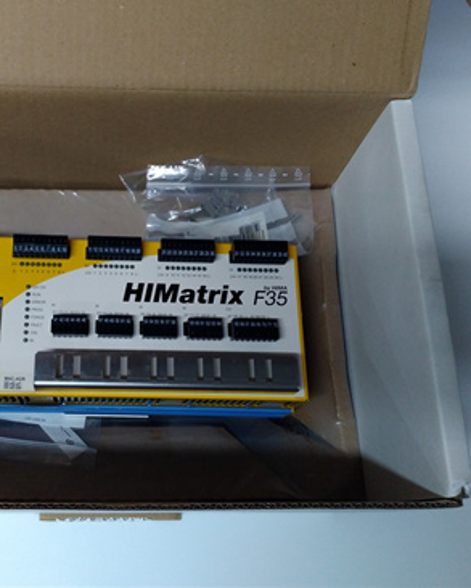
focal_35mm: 36
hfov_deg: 40.1
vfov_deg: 50.3
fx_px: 627
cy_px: 288
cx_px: 122
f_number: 2
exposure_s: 1/33
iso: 246
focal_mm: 3.79
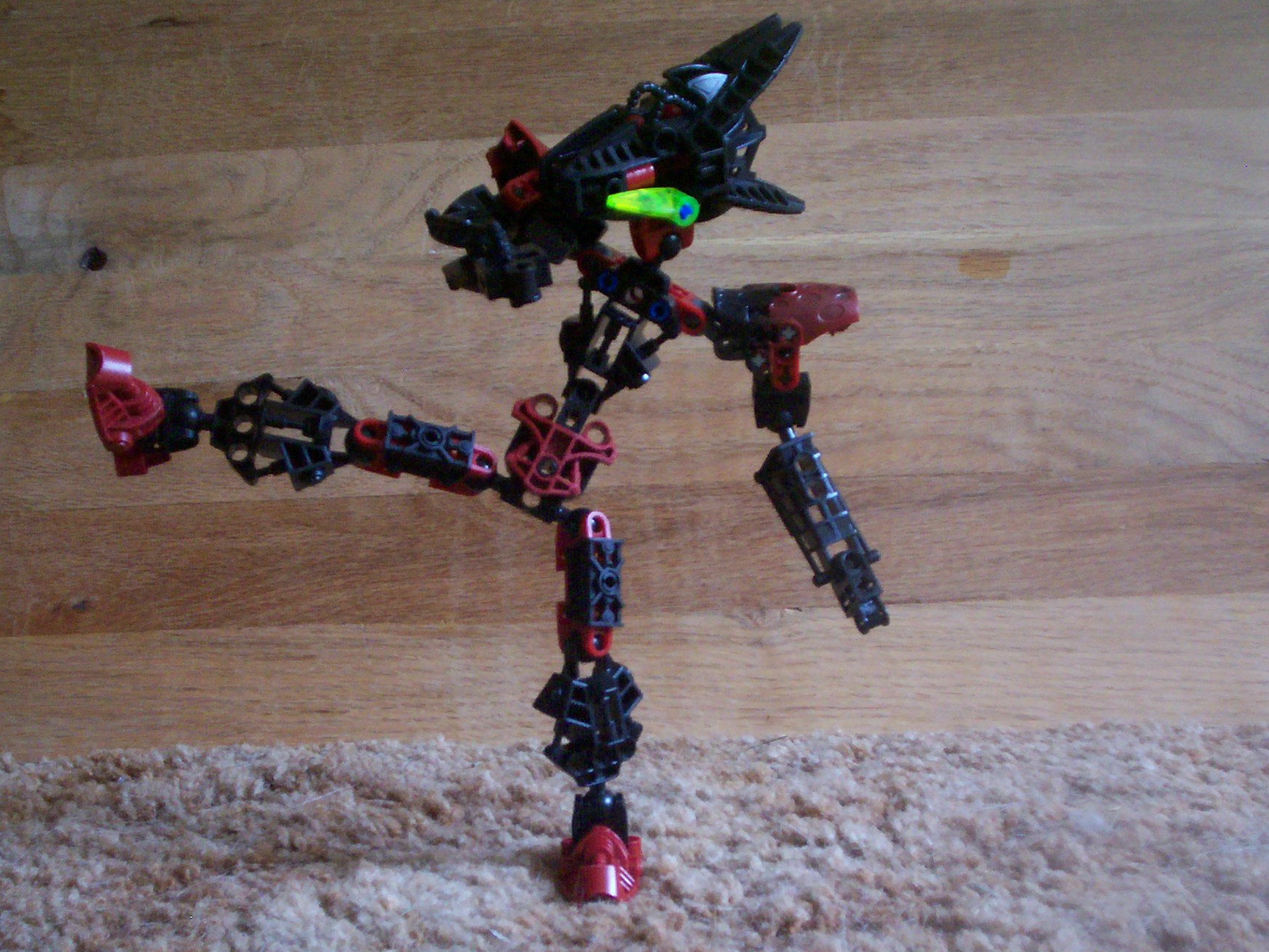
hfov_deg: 39.7
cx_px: 619
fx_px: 1760
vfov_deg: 30.1
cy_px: 606
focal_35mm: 48
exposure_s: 1/8.86
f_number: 4.5
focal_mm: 5.9
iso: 200
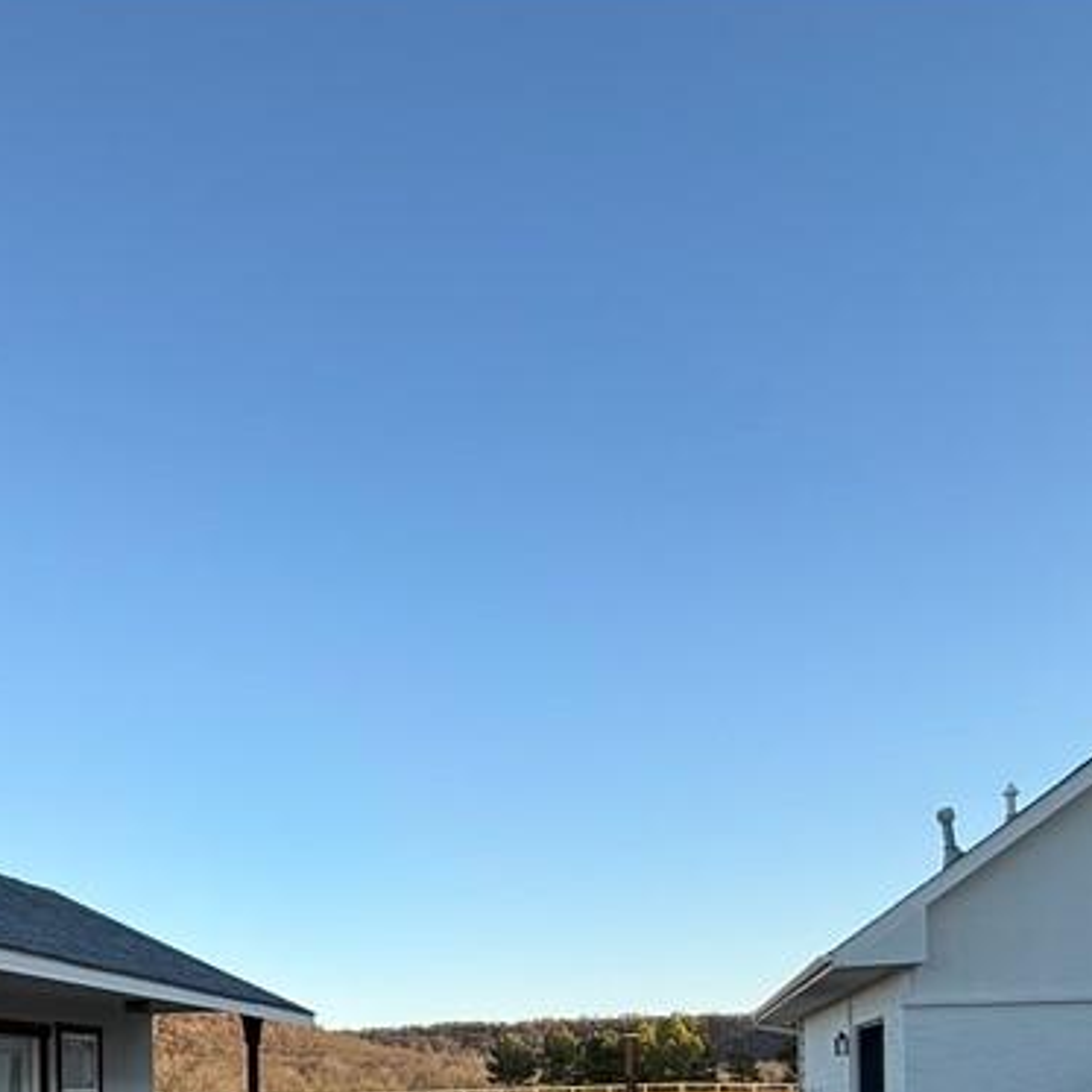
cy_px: 1092
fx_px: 1213
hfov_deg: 43.6
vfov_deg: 42.0
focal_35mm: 34
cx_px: 79
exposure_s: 1/569
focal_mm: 2.22
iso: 50
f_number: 2.2
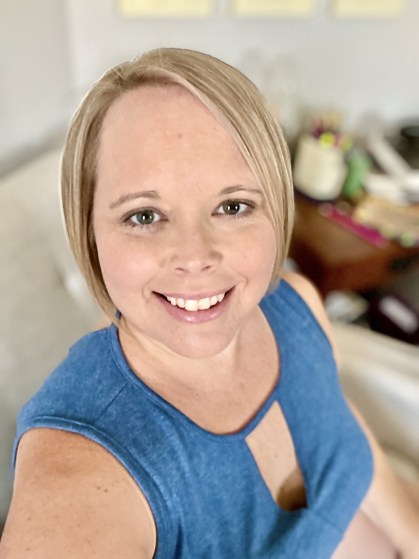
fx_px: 484
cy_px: 280
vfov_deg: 60.0
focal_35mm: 30
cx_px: 210
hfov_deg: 46.8
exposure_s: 1/39
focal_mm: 2.71
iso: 400
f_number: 2.2
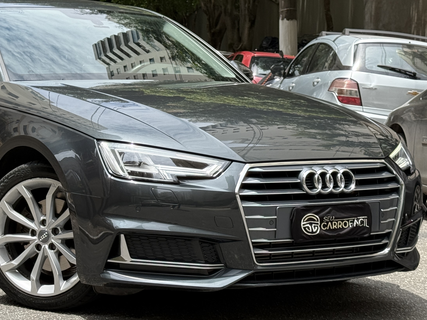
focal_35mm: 89
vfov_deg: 16.6
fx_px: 1098
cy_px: 116
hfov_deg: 21.8
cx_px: 115
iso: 64
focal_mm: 6.76
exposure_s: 1/2088
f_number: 1.78
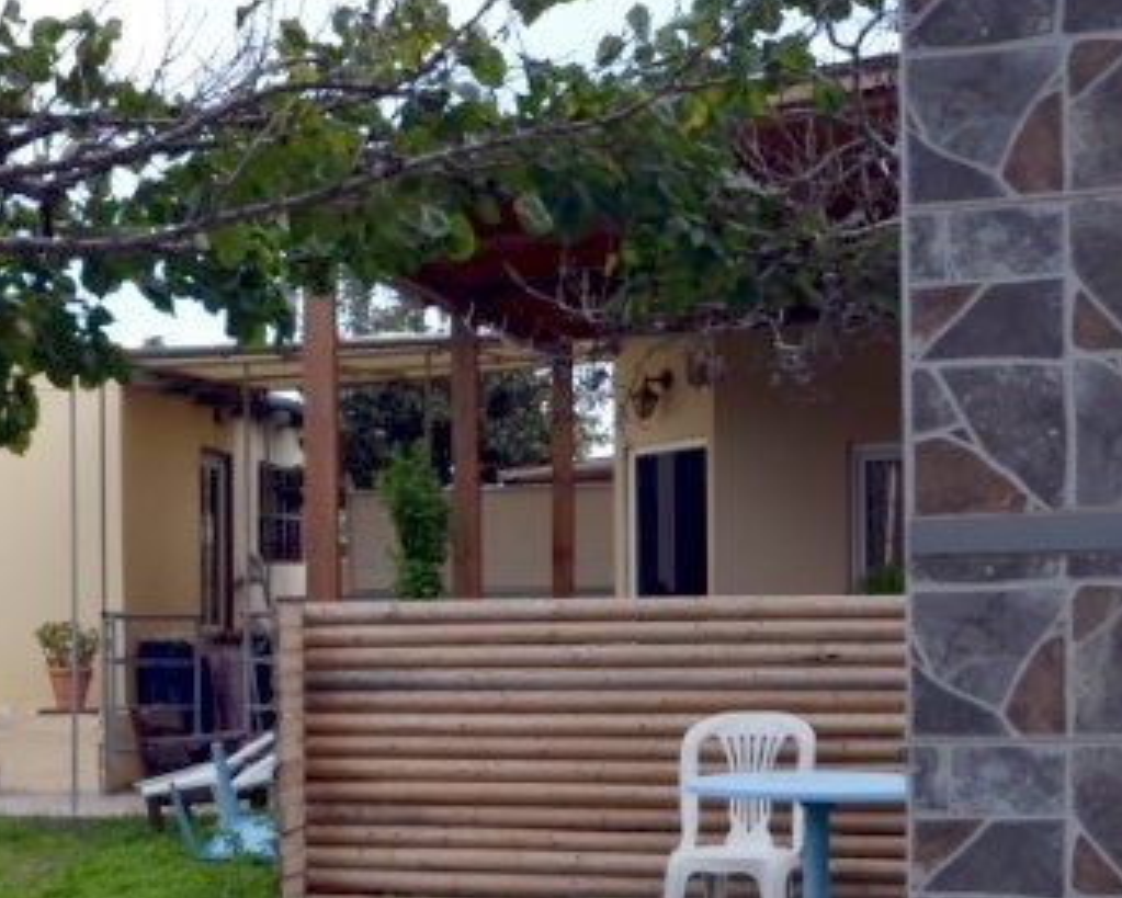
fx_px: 2524
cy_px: 794
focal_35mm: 76
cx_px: -79
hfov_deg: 23.7
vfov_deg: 19.8
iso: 100
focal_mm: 18
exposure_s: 1/160
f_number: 6.3
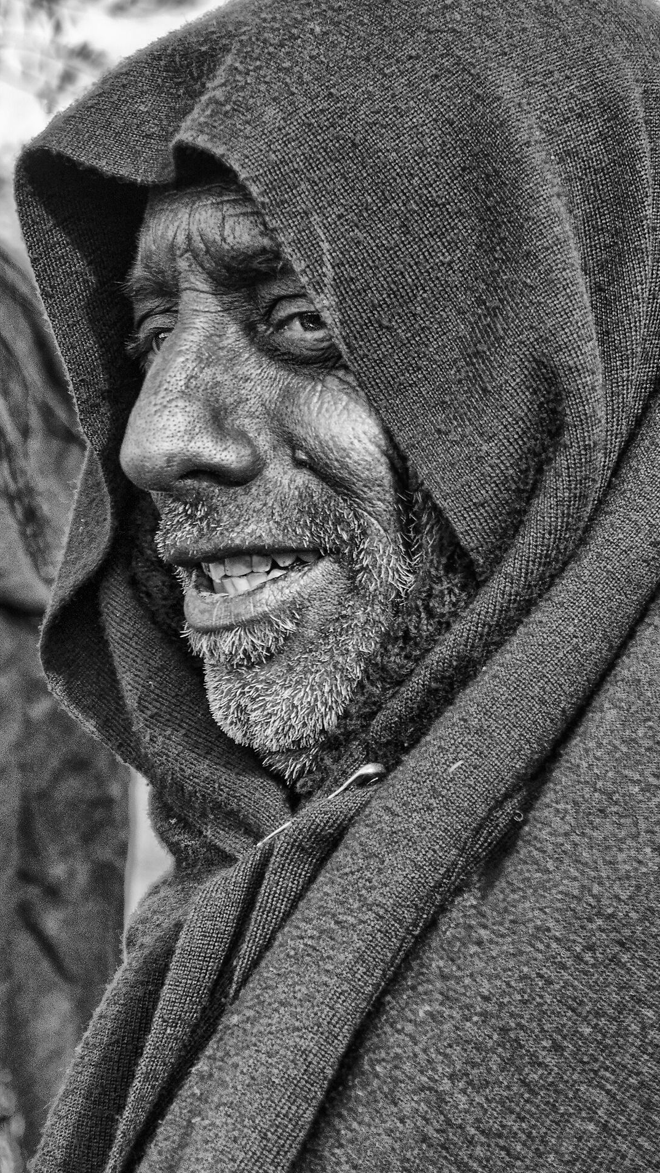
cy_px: 654
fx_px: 2583
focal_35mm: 83
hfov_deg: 14.6
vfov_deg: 25.6
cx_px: 377
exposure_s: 1/500
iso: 250
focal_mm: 42
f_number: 5
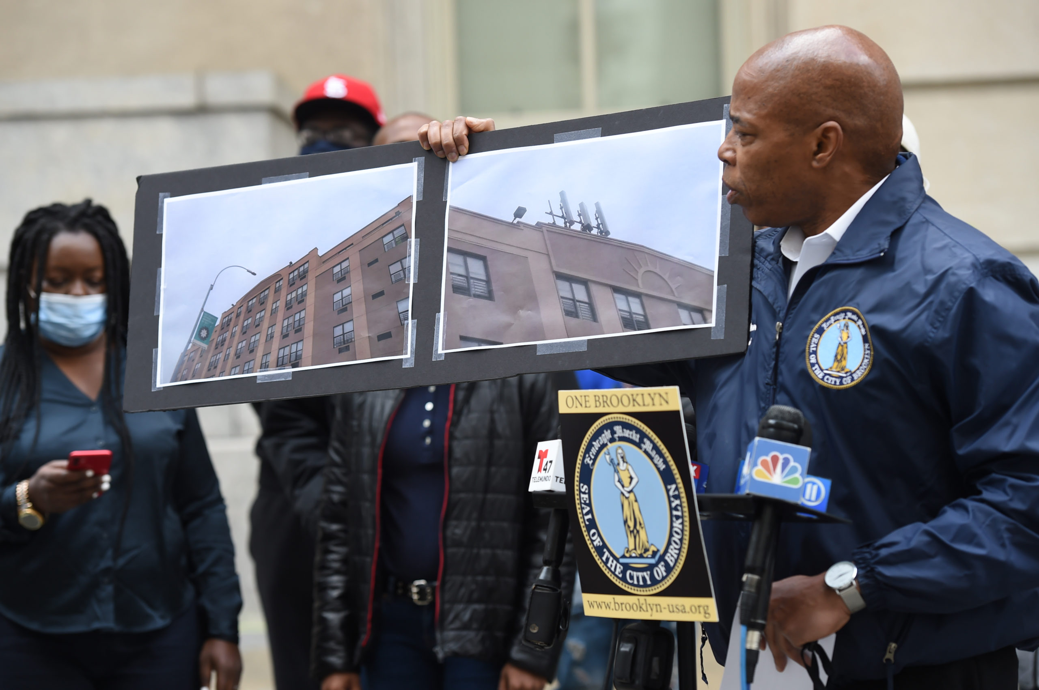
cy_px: 345
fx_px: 3229
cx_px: 520
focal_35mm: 112
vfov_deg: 12.2
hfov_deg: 18.3
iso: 560
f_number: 4
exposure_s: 1/500
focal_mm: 112
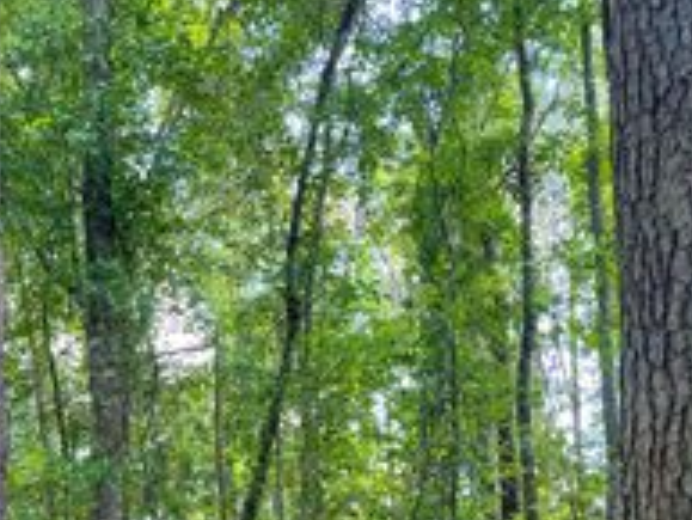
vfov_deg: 23.7
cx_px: 138
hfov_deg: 32.3
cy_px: 568
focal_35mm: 58
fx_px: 1160
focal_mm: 4.2
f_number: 1.6
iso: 80
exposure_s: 1/120
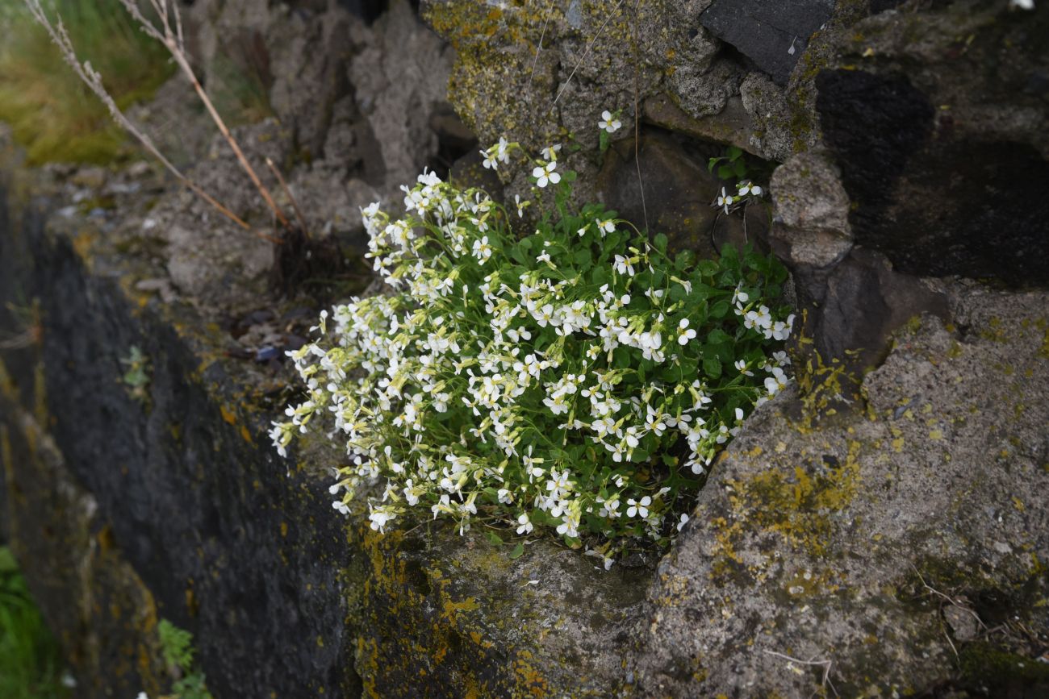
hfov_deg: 39.6
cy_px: 350
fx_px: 1457
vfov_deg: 27.0
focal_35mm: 50
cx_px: 524
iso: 800
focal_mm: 50
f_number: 6.3
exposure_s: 1/500
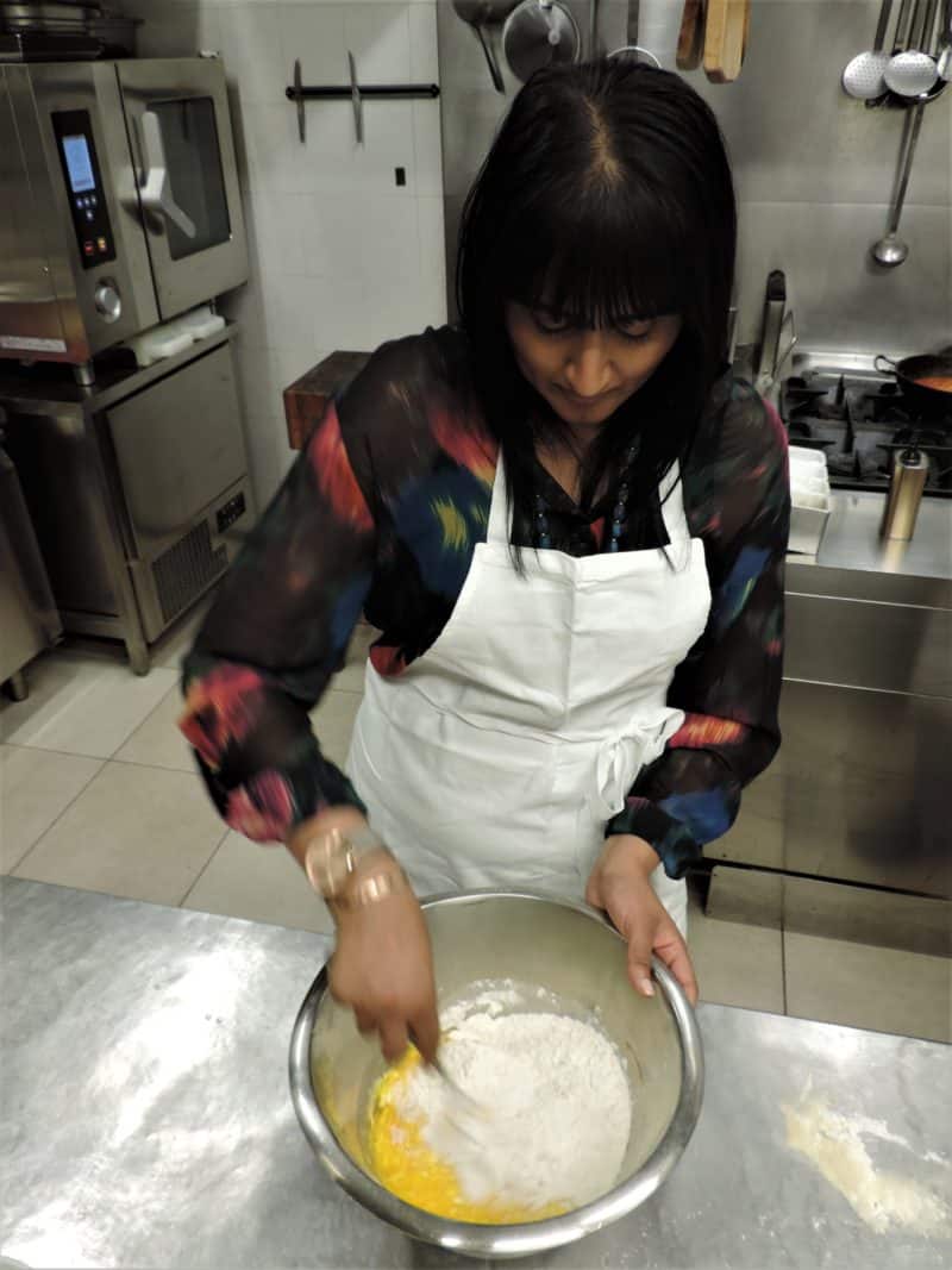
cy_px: 635
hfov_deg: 56.8
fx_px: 880
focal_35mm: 24
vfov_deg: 71.6
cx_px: 476
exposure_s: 1/30
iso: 220
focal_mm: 4.3
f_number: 3
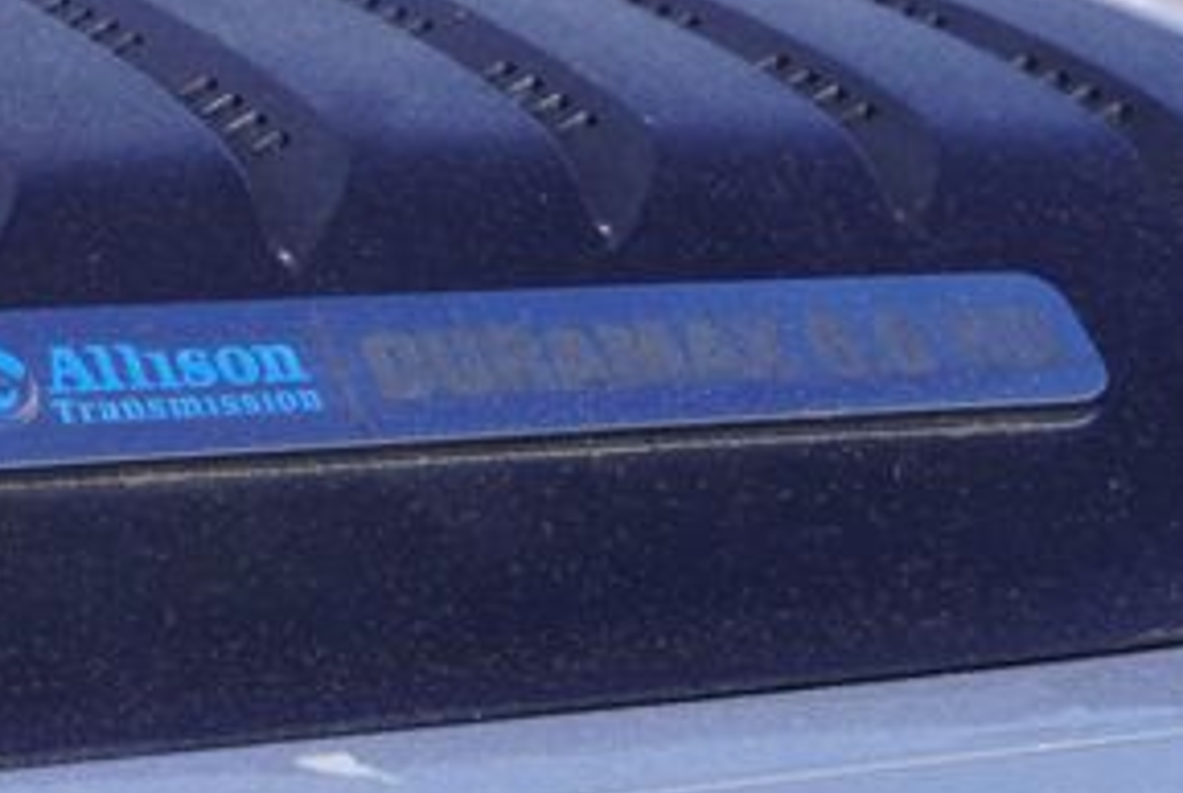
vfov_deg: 9.6
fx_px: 4732
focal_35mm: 144
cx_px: 185
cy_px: 514
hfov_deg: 14.1
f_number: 10
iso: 100
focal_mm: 27
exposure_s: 1/125
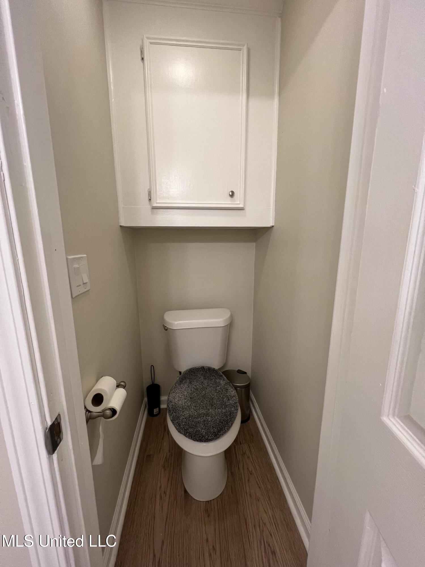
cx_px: 212
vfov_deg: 106.2
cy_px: 284
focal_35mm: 13
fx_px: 213
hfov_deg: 89.9
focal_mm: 1.57
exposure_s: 1/120
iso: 250
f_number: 1.8
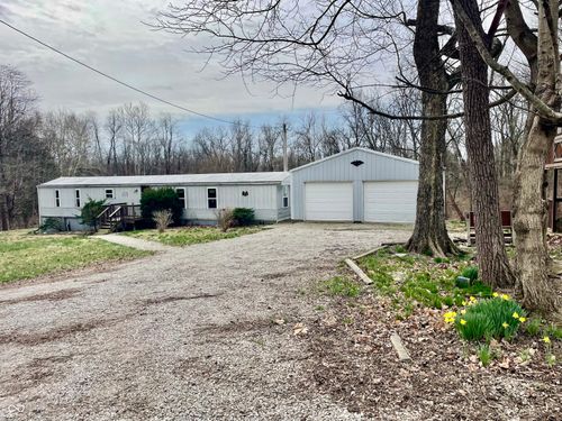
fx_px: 422
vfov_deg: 53.1
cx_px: 281
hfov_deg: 67.3
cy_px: 210
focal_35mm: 26
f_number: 1.6
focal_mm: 4.2
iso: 32
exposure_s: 1/4132
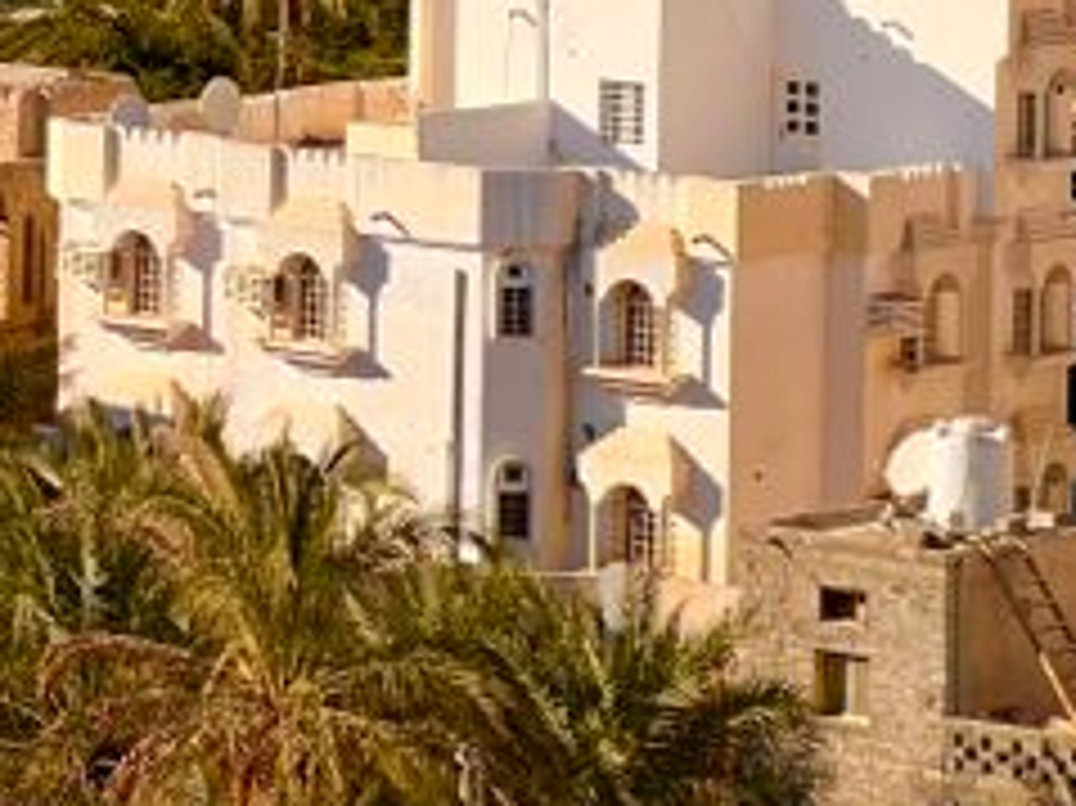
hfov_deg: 7.1
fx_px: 8513
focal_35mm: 274
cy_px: -302
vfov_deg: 5.4
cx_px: -621
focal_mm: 9
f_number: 2.8
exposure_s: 1/758
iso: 32
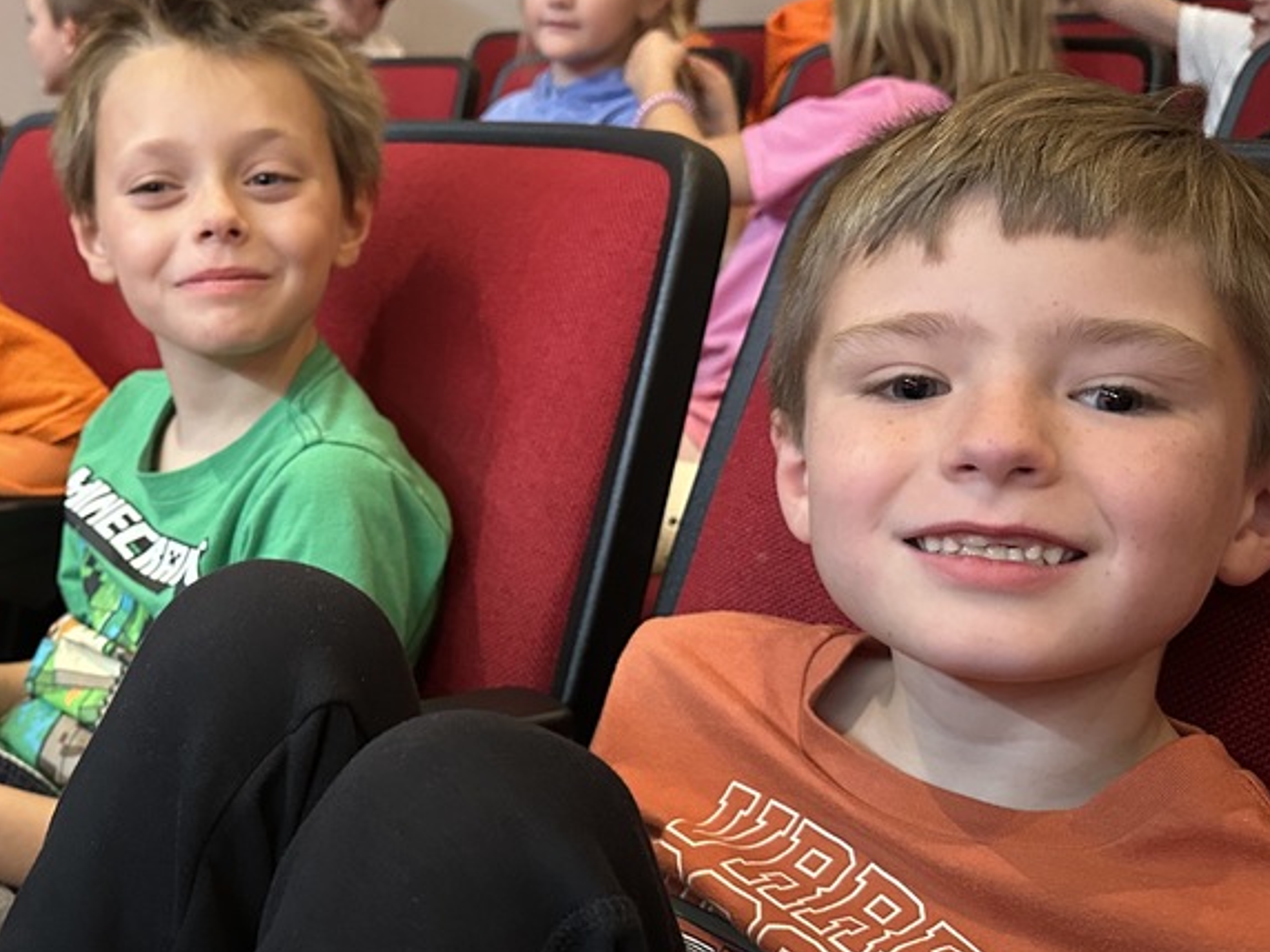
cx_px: 302
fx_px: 1578
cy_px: 468
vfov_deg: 33.6
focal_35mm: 43
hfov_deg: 42.4
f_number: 1.78
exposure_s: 1/60
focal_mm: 6.86
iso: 800
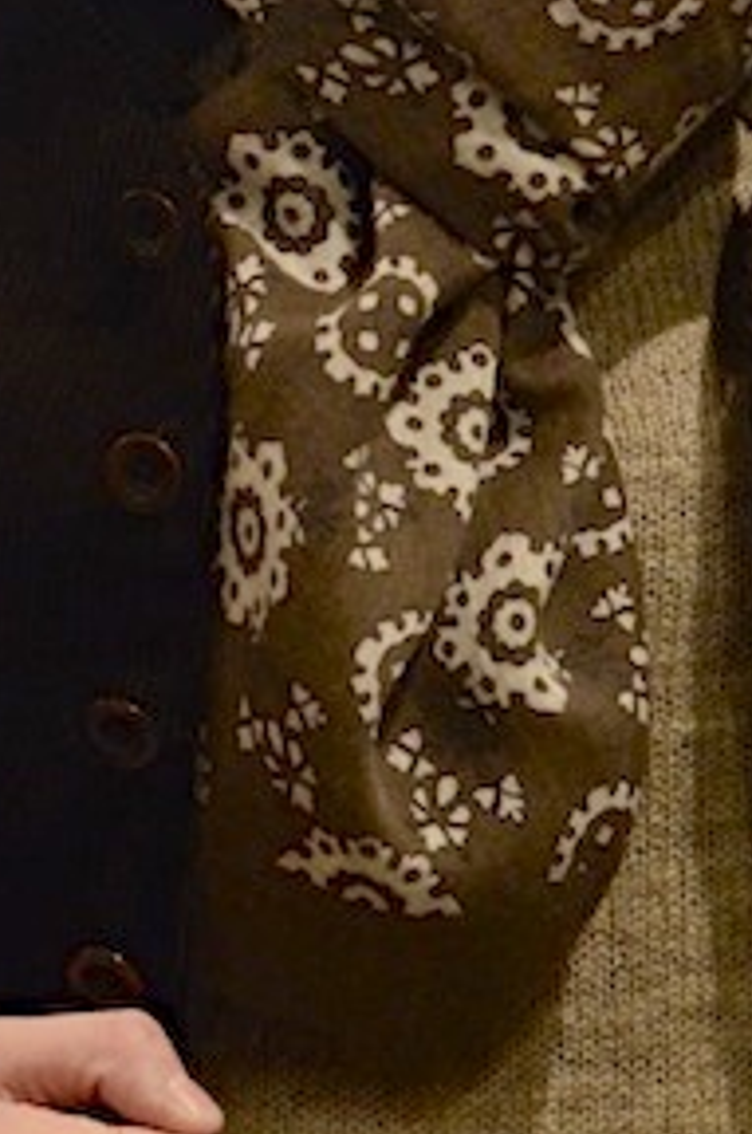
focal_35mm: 453
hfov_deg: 3.0
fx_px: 14237
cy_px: 390
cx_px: 138
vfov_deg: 4.6
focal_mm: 85
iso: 1600
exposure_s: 1/80
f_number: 1.8
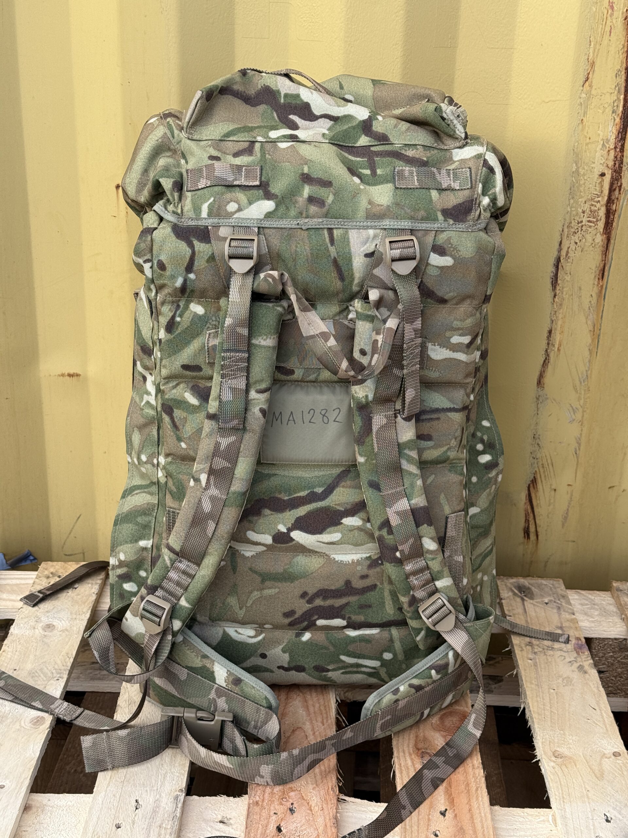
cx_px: 314
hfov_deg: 30.3
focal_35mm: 48
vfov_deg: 39.7
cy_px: 419
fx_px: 1161
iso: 64
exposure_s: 1/895
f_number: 1.78
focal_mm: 6.76
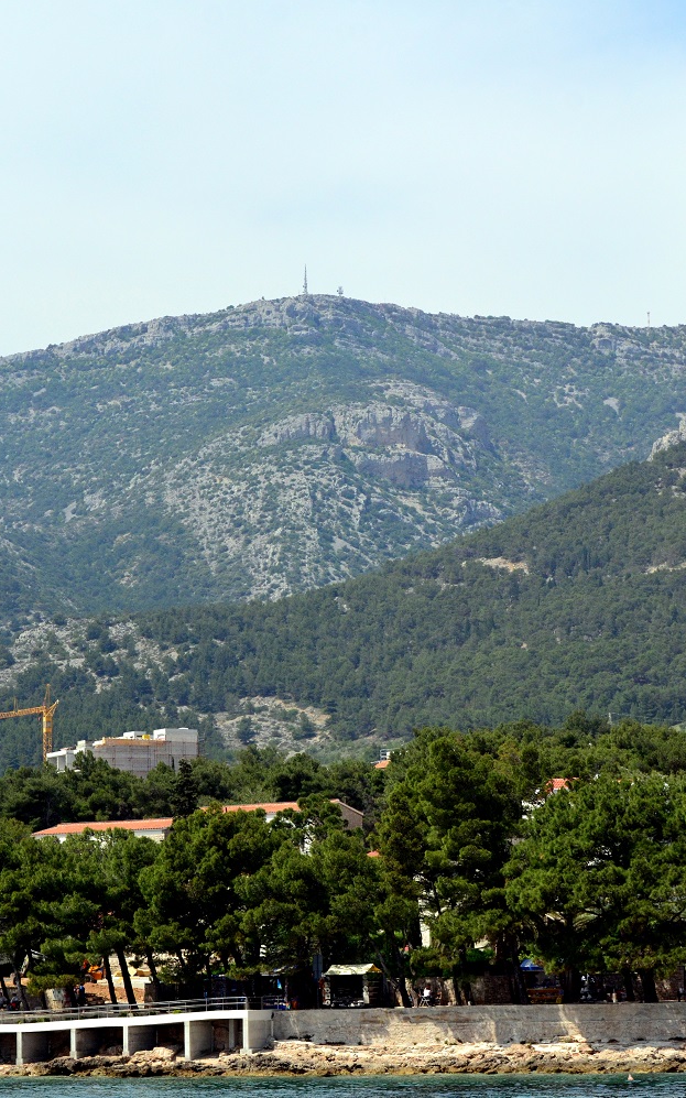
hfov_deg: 12.2
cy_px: 549
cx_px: 329
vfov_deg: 19.5
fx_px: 3201
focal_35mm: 107
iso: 1800
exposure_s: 1/8000
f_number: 6.3
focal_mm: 70
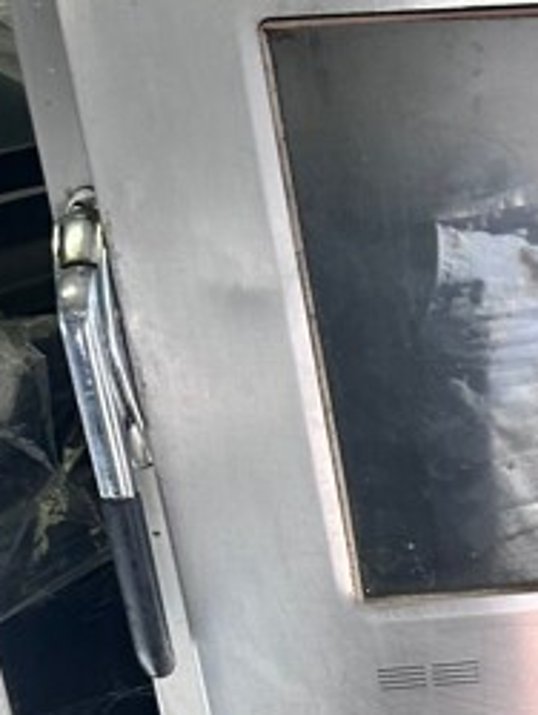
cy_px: 636
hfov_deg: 17.2
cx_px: 784
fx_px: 1614
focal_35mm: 78
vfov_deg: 24.3
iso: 160
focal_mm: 6.86
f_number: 1.78
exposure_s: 1/120
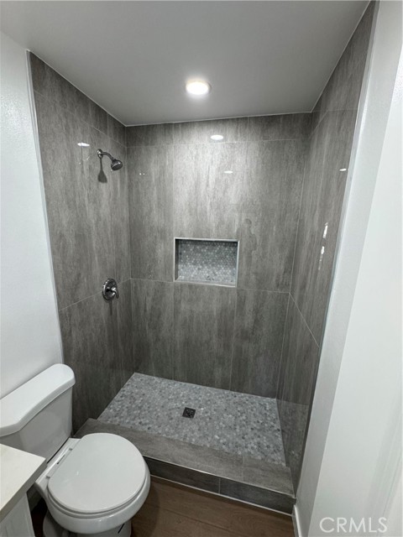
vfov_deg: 102.1
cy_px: 268
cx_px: 202
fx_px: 217
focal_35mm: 14
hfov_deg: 85.7
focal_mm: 2.22
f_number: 2.2
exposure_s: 1/120
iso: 200
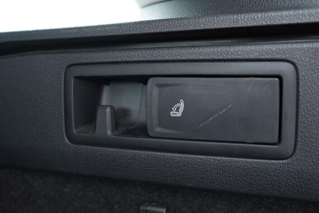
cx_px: 160
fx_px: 319
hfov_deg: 53.1
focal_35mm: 36
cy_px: 106
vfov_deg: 36.9
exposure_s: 1/40
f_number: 2.8
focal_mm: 24
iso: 640
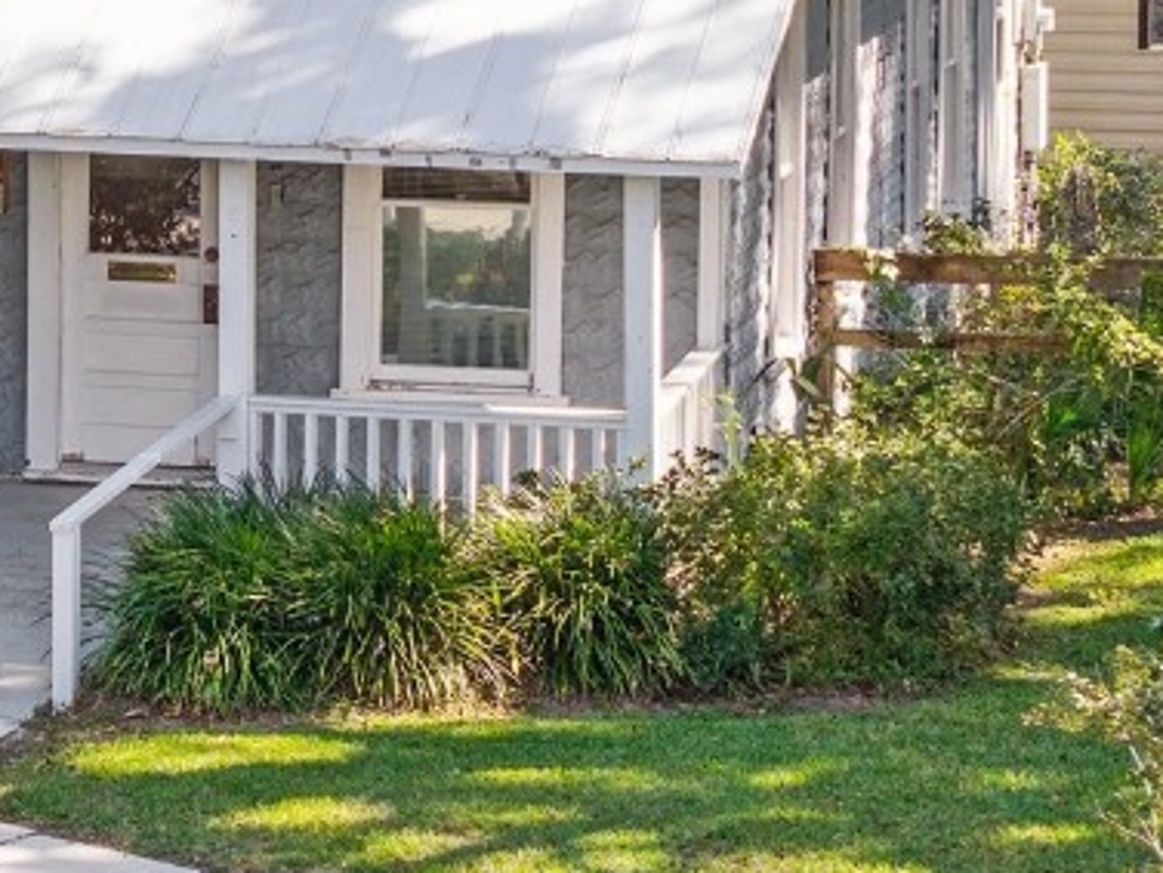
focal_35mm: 190
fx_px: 6385
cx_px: -19
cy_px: 262
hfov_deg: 10.3
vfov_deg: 7.8
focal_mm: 19.35
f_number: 2.8
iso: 320
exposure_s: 1/500
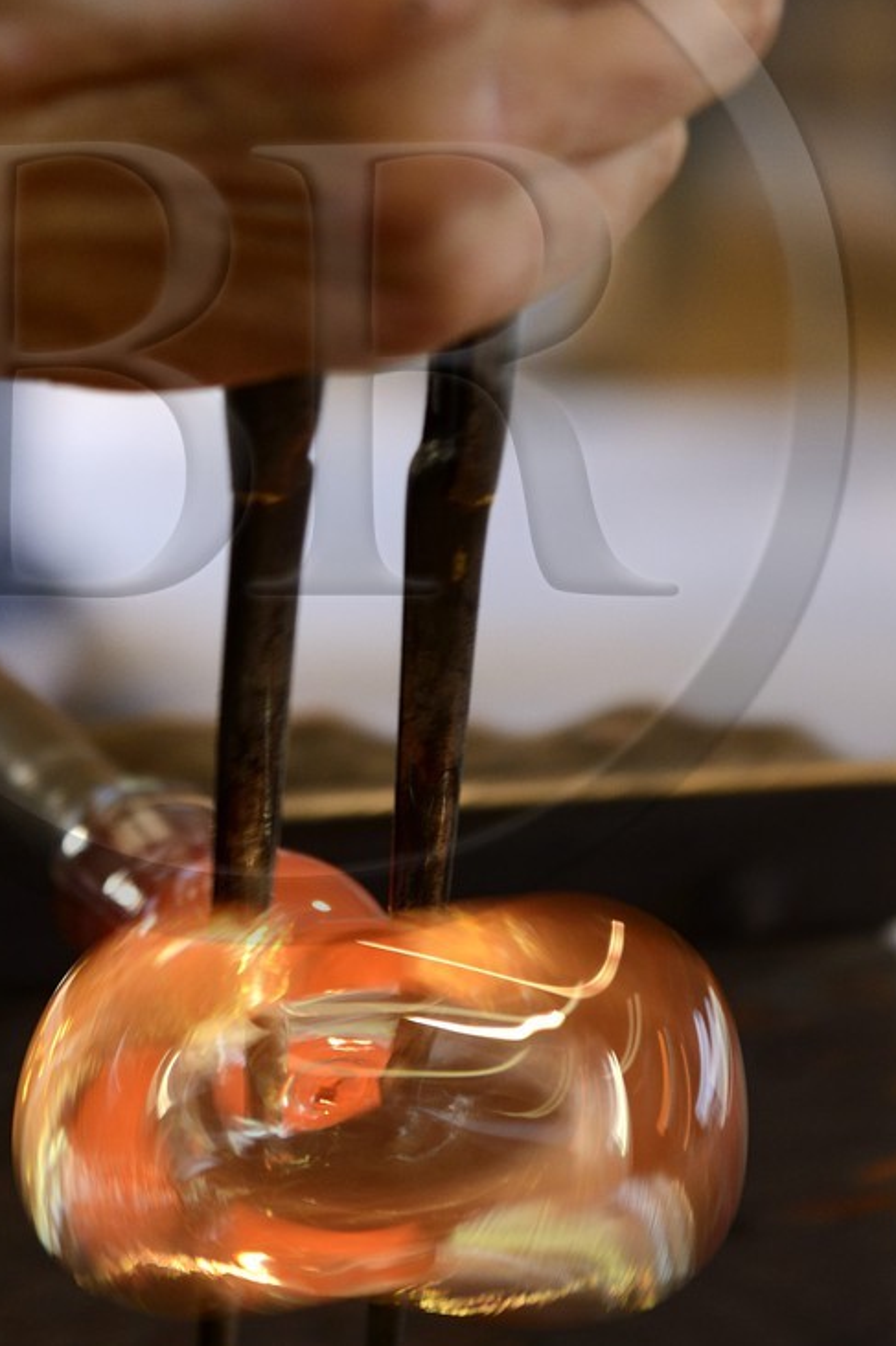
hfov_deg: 8.9
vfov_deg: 13.4
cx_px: 281
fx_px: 5720
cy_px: 371
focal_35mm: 153
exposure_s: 1/40
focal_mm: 70
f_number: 4.5
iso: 800
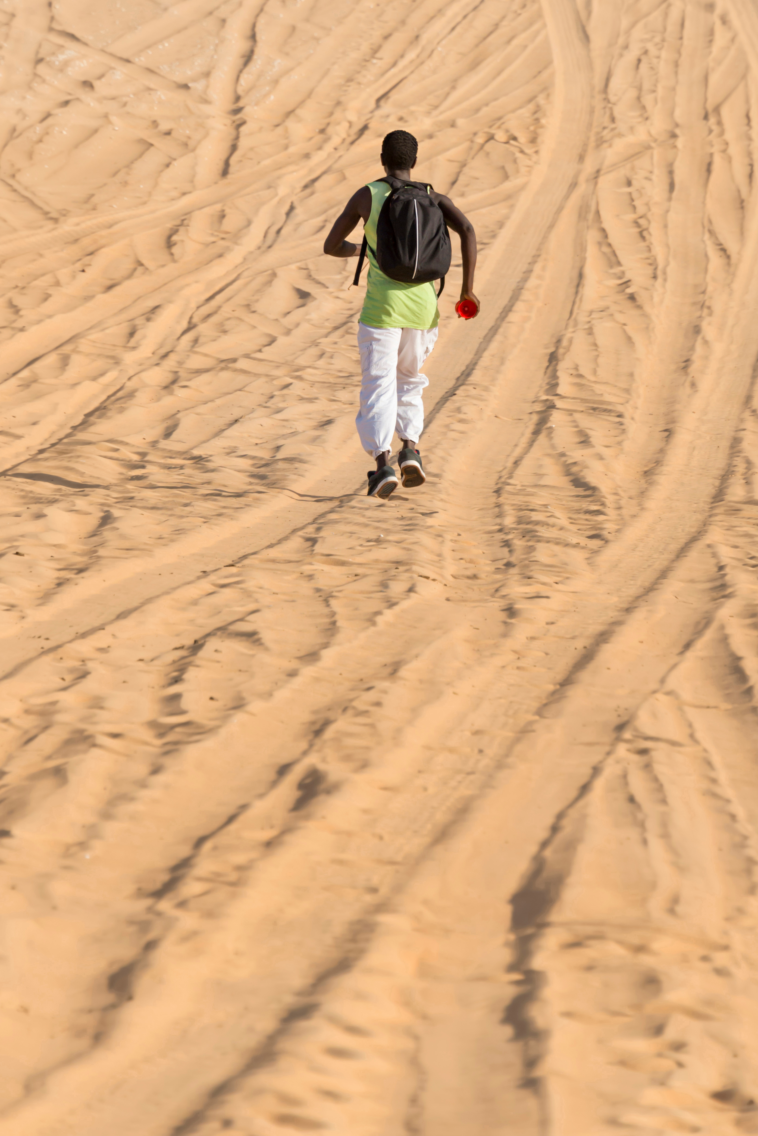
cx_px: 383
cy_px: 201
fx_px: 12780
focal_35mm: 405
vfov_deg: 5.1
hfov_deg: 3.4
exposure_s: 1/1000
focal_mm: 230
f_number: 8
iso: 100
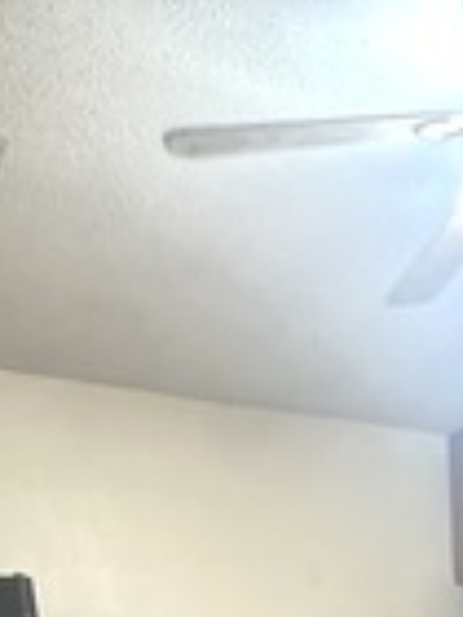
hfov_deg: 27.8
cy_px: 921
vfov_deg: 27.5
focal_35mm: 48
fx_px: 856
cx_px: 498
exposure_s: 1/60
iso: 250
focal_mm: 2.22
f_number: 2.2
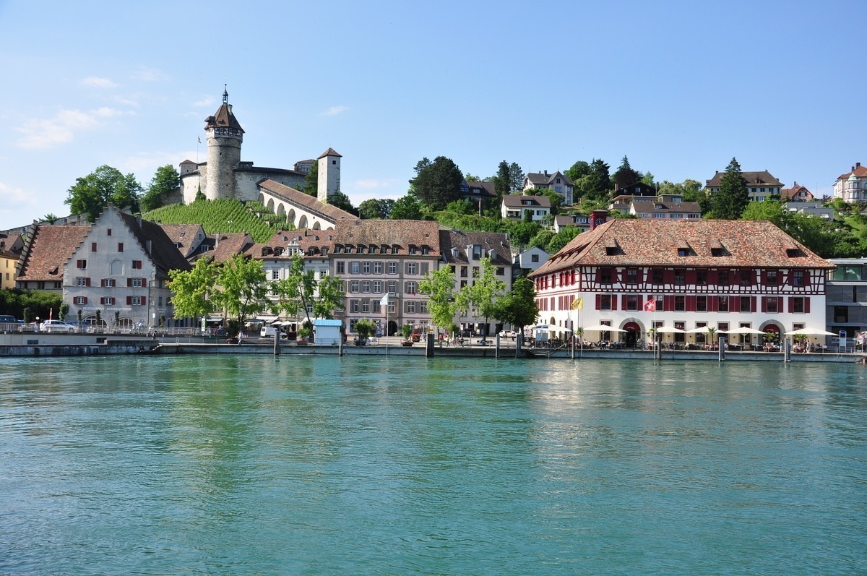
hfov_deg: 53.2
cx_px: 434
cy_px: 288
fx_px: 866
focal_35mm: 36
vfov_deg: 36.8
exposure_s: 1/500
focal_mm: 24
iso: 200
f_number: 8
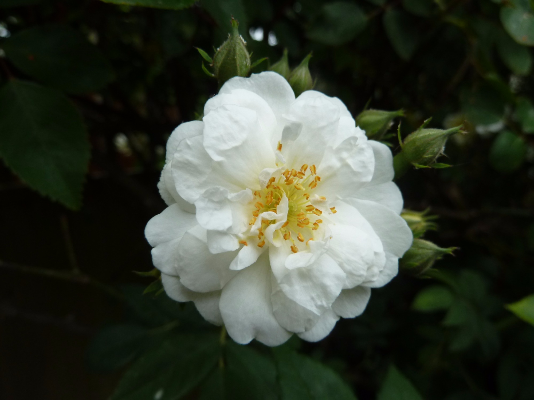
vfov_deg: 54.9
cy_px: 200
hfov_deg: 69.4
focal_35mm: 25
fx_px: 386
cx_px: 267
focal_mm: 4.1
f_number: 3.3
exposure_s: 1/200
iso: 160
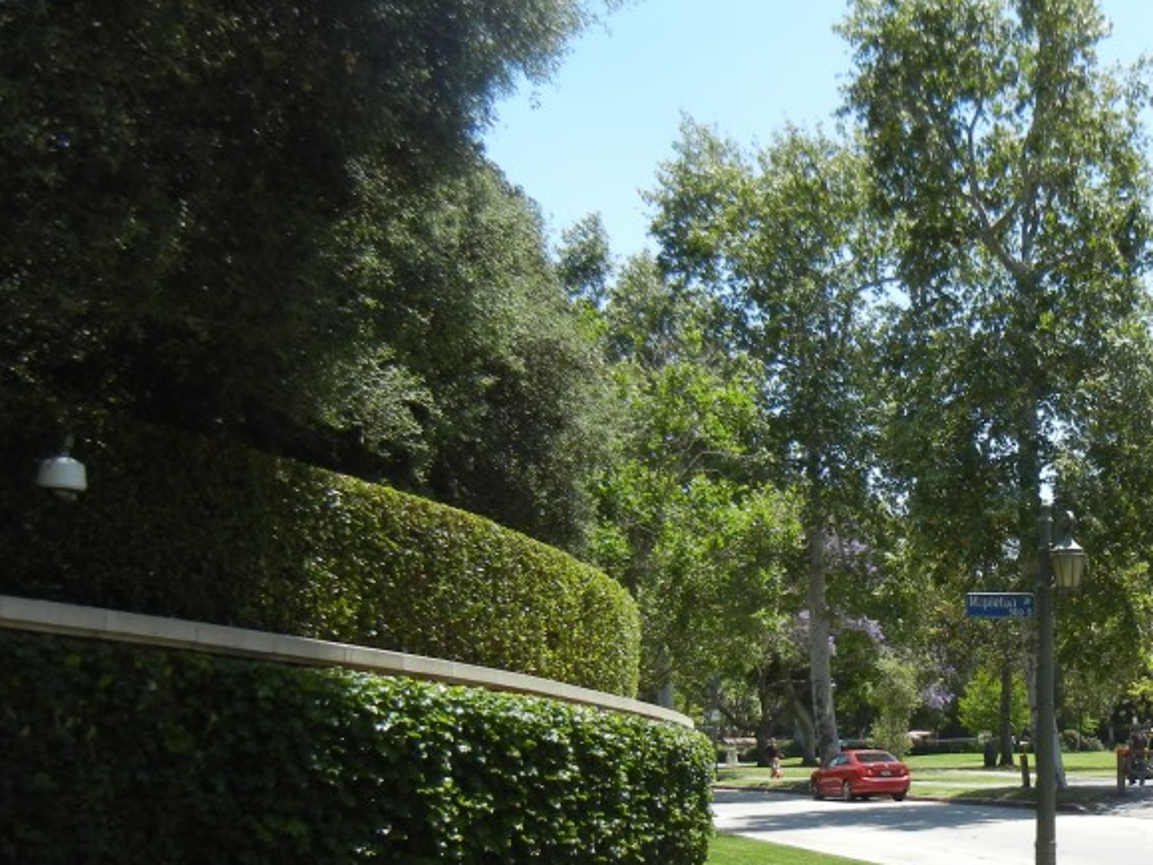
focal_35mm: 53
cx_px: 1012
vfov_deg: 27.4
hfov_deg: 34.4
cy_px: 571
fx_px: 1765
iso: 160
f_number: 3.5
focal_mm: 5.4
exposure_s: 1/708
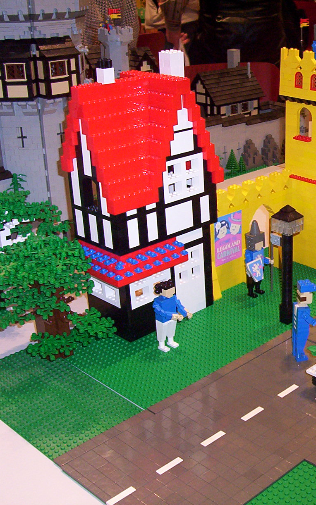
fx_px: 840
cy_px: 251
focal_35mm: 61
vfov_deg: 33.5
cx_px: 330
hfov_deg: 20.5
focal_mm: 5.77
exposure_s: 1/60
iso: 140
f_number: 2.73
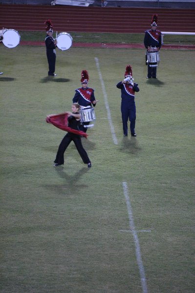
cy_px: 146
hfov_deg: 4.6
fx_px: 2442
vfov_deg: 6.9
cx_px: 98
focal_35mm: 300
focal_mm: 200
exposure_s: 1/60
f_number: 2.8
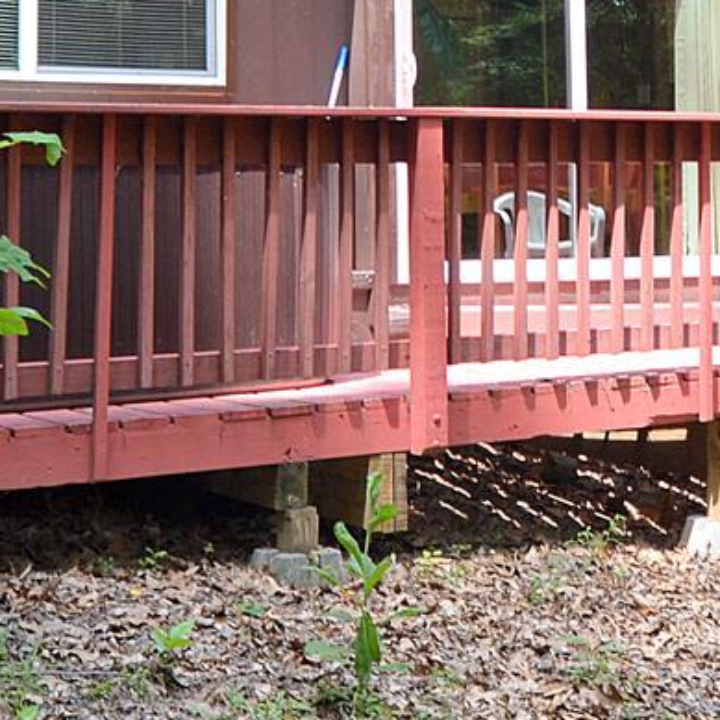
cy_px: -5
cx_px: 526
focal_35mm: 67
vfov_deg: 24.5
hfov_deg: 25.5
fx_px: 1577
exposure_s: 1/125
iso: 180
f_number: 5.6
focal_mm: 10
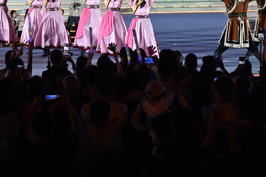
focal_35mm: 124
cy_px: 14
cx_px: 163
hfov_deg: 16.5
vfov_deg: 11.0
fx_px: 916
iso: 1000
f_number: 6
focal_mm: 64
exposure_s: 1/125
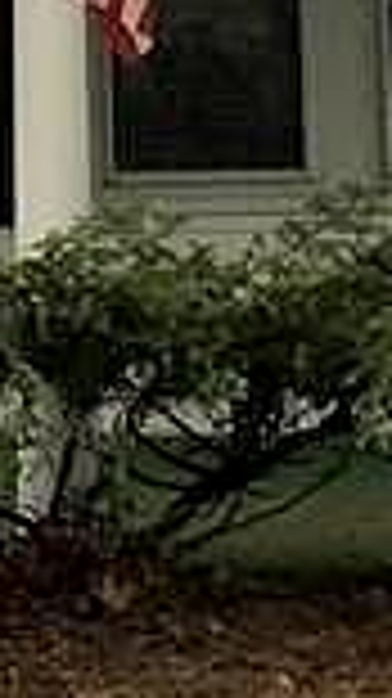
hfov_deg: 5.7
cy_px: -522
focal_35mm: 209
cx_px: -257
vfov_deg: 9.8
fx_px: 3868
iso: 32
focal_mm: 4.15
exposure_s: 1/218
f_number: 2.2
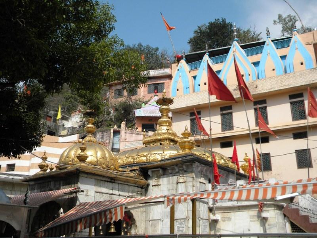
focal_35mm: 36
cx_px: 158
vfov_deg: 39.7
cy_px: 119
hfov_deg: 51.4
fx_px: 330
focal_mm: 6.4
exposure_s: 1/287
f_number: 7.4
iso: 80
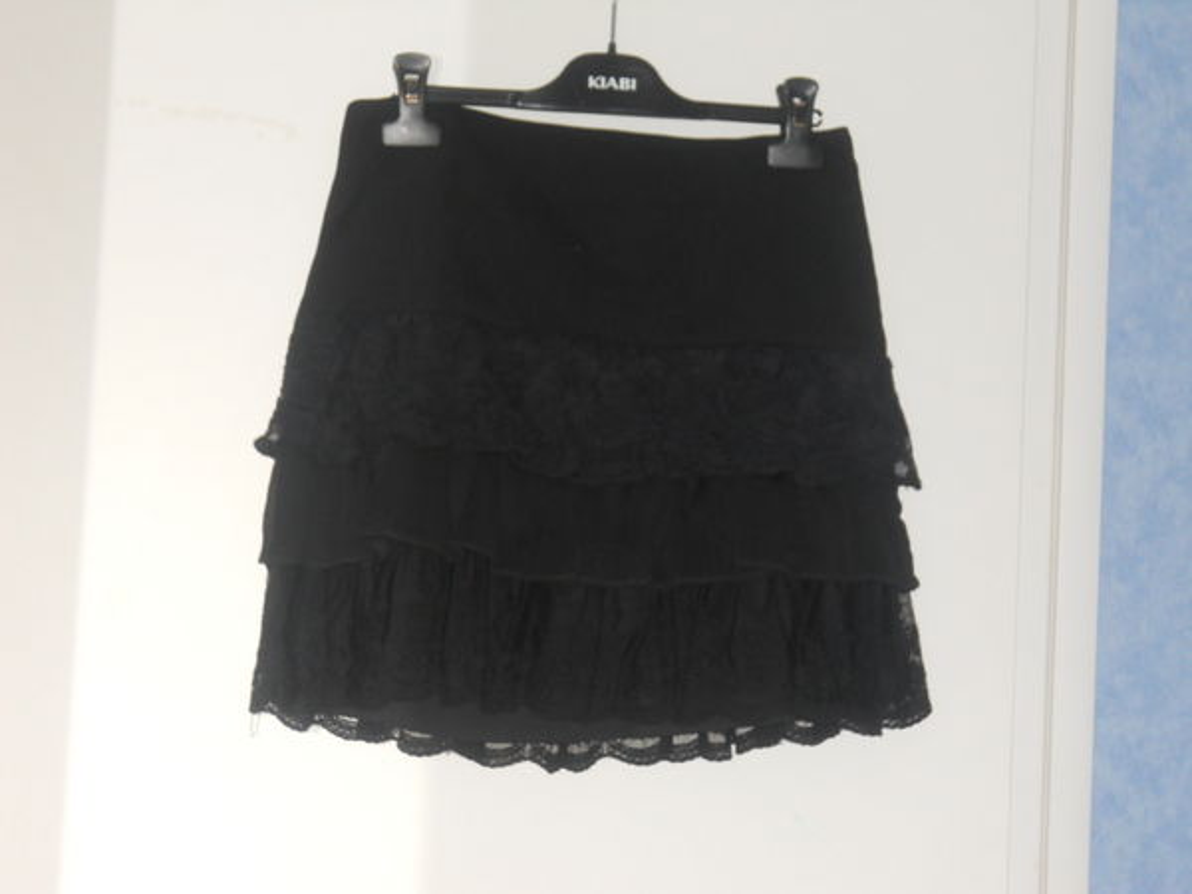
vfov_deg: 23.3
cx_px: 596
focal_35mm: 63
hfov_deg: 30.7
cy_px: 447
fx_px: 2169
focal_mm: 11.2
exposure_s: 1/60
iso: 250
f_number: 4
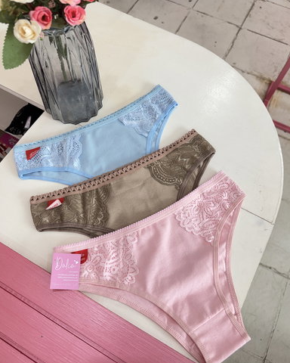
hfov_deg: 54.9
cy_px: 188
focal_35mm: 26
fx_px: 279
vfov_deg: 66.0
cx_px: 145
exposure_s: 1/100
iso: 64
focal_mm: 6.76
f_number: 1.78
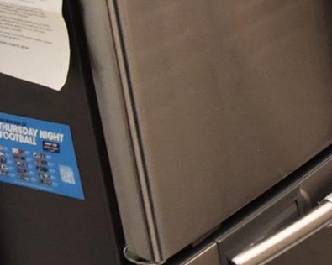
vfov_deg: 18.3
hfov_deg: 17.0
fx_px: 717
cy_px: -145
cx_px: 708
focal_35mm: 73
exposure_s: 1/60
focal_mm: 15
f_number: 9
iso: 3200
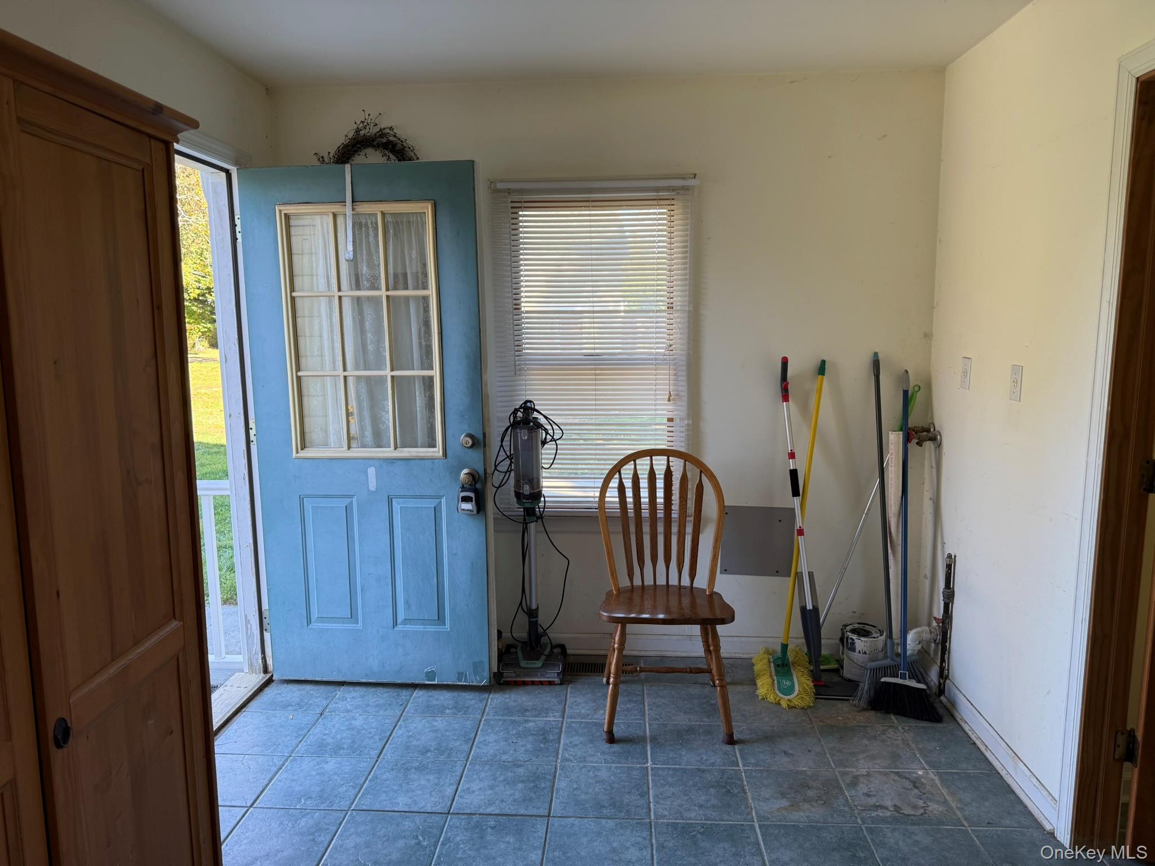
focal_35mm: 24
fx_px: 801
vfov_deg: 56.8
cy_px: 433
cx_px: 578
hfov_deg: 71.6
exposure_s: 1/167
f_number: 1.78
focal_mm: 6.76
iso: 125
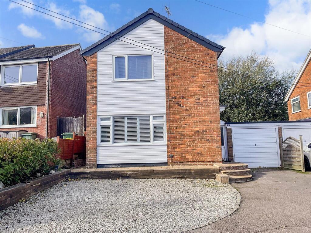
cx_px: 156
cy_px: 116
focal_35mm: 29
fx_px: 261
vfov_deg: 48.2
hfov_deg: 61.7
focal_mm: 3
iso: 16
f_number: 1.8
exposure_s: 1/900
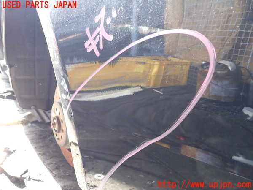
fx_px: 219
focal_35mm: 30
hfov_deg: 60.0
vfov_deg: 46.8
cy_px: 95
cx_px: 126
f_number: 2.3
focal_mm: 5.4
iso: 200
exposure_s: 1/40
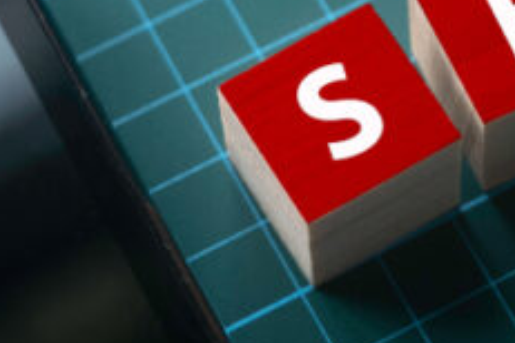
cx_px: 410
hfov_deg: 10.1
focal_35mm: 203
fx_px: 2904
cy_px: 182
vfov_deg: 6.8
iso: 320
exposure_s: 1/125
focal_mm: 32.6
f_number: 2.8
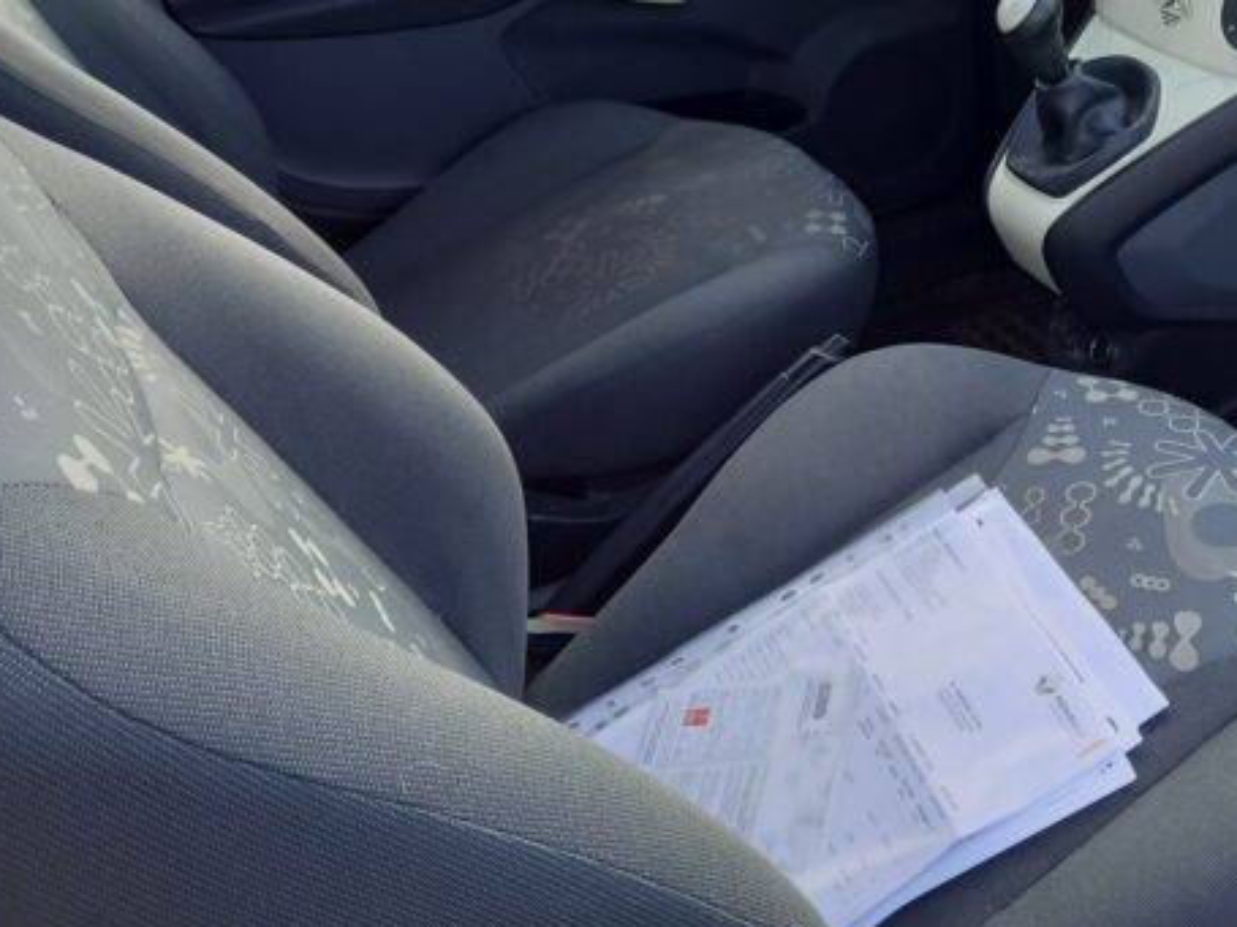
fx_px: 1572
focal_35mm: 44
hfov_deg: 40.5
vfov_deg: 31.8
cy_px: 163
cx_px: 1049
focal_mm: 4.6
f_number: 2
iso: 50
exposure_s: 1/50
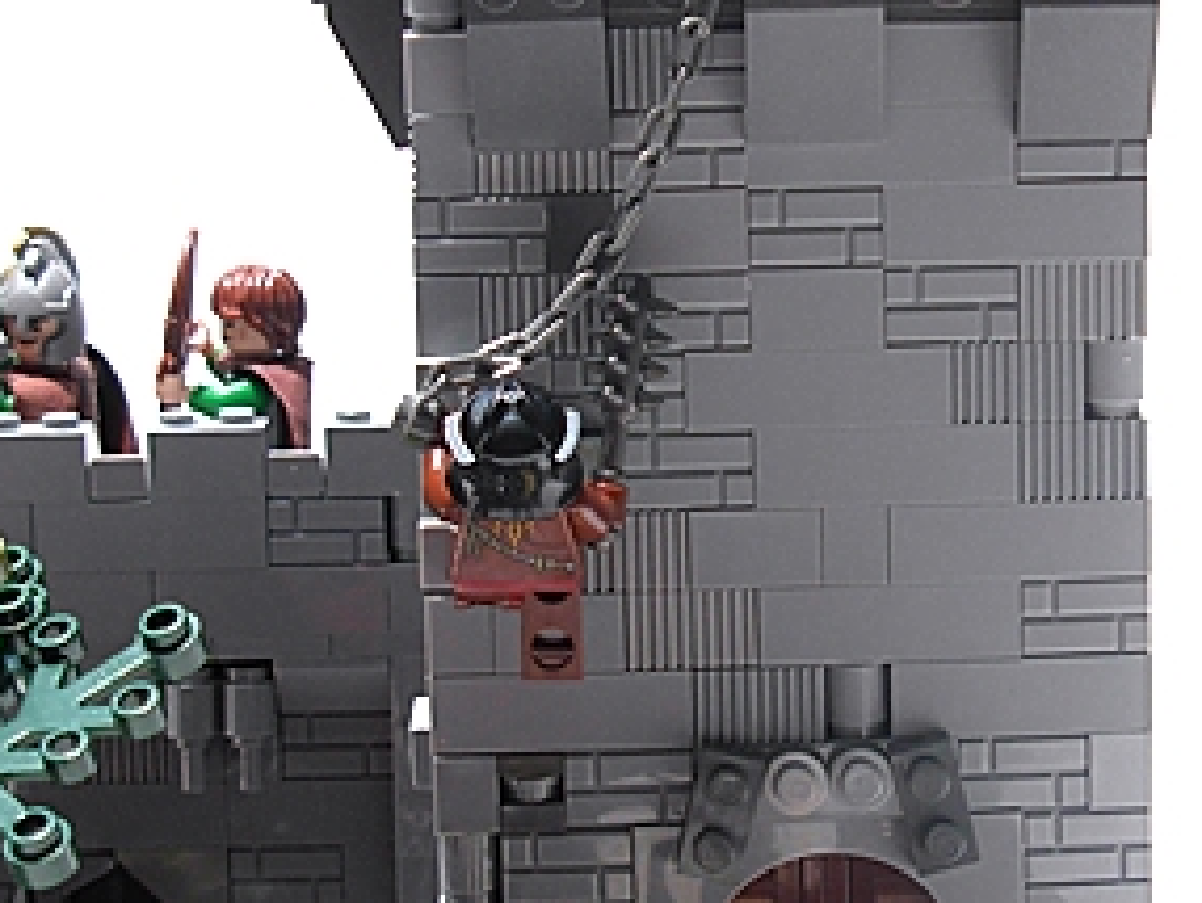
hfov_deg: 18.0
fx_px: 3788
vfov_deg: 13.6
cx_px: 761
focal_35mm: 109
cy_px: 382
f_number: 3.2
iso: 79
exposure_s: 1/790
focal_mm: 8.5
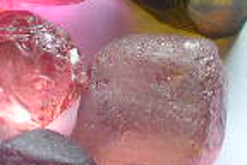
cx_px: -206
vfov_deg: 4.6
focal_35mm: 296
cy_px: -46
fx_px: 2031
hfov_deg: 6.8
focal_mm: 9.7
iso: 100
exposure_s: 1/32
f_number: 3.5
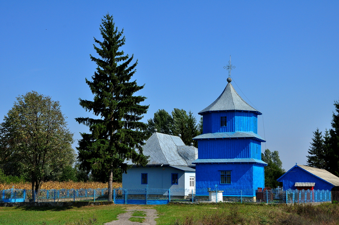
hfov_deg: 33.4
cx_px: 170
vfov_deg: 22.6
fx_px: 564
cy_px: 112
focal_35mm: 60
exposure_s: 1/500
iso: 400
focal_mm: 40
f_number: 11
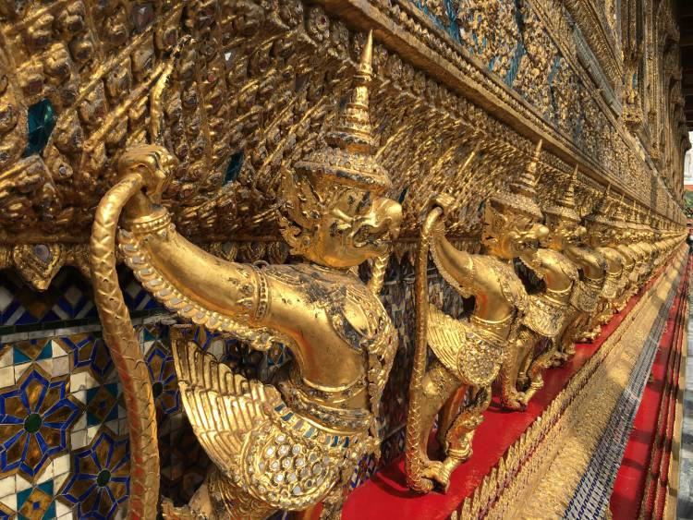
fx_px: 581
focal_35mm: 29
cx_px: 346
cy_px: 260
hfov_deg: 61.6
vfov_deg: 48.3
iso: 25
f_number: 2.2
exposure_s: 1/874
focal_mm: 4.15
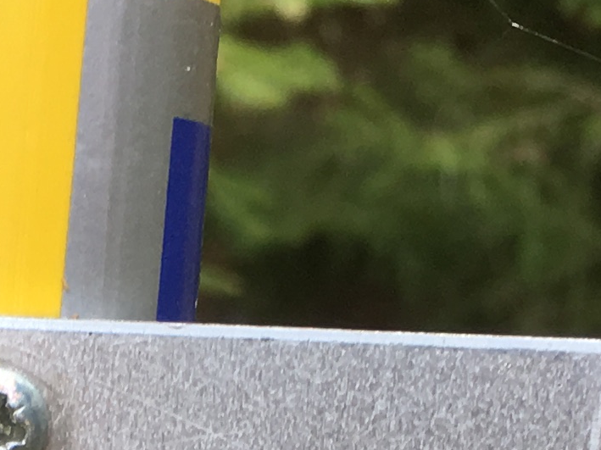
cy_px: 1000
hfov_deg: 11.8
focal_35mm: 165
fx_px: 2863
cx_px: -47
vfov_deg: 8.4
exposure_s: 1/100
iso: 25
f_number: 2.2
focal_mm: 4.15
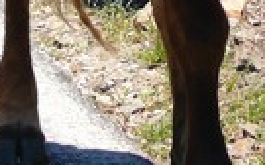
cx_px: 395
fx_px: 6124
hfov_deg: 2.5
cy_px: -358
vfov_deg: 1.5
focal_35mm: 849
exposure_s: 1/200
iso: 100
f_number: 4
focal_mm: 30.5
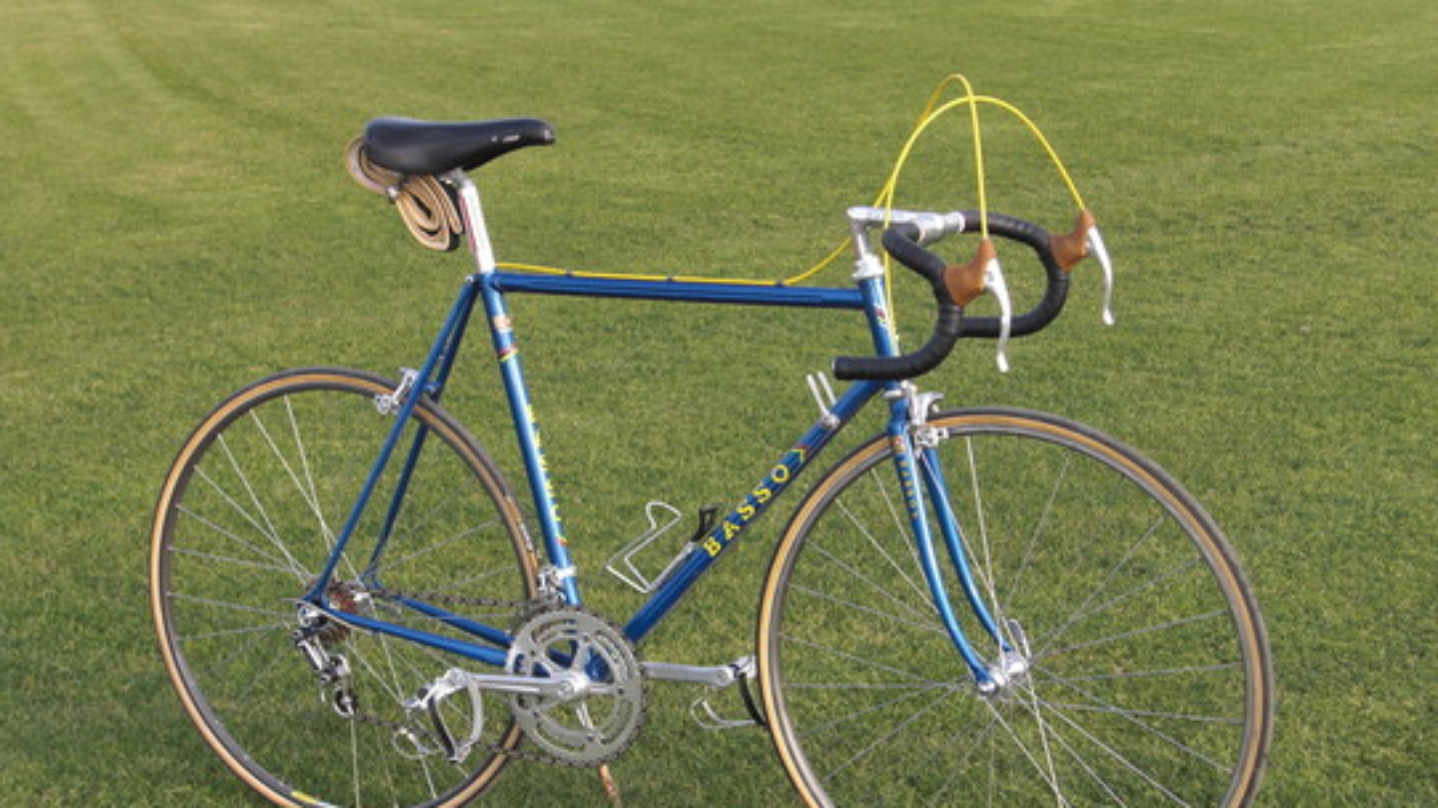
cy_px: 509
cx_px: 723
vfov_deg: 19.7
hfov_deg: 34.4
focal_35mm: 61
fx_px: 2325
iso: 50
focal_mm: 9.8
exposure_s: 1/125
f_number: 3.6
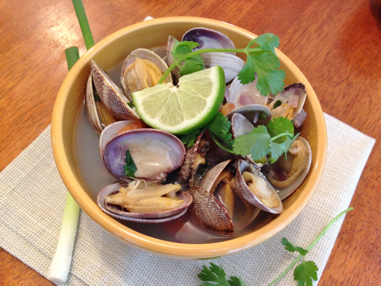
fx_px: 363
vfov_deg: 42.9
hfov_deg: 55.4
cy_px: 143
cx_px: 190
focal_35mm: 33
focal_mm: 4.12
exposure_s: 1/20
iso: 200
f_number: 2.4
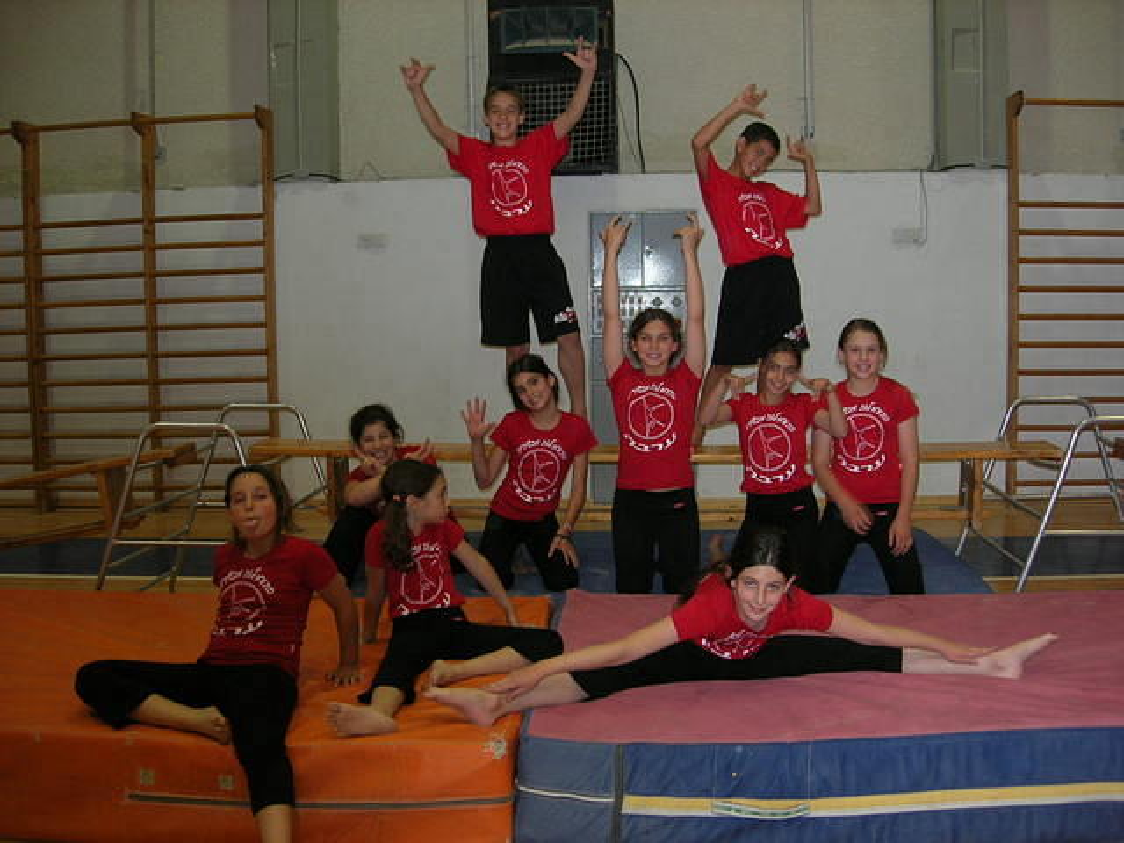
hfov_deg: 49.0
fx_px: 1234
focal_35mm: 38
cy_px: 422
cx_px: 562
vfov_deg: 37.7
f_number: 2.8
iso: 93
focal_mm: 7.8
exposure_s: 1/60.1
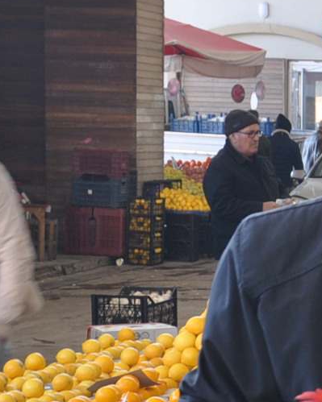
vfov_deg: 12.2
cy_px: 344
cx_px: 573
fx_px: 1871
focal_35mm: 157
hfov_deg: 9.4
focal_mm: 26
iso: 280
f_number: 5.6
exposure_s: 1/30
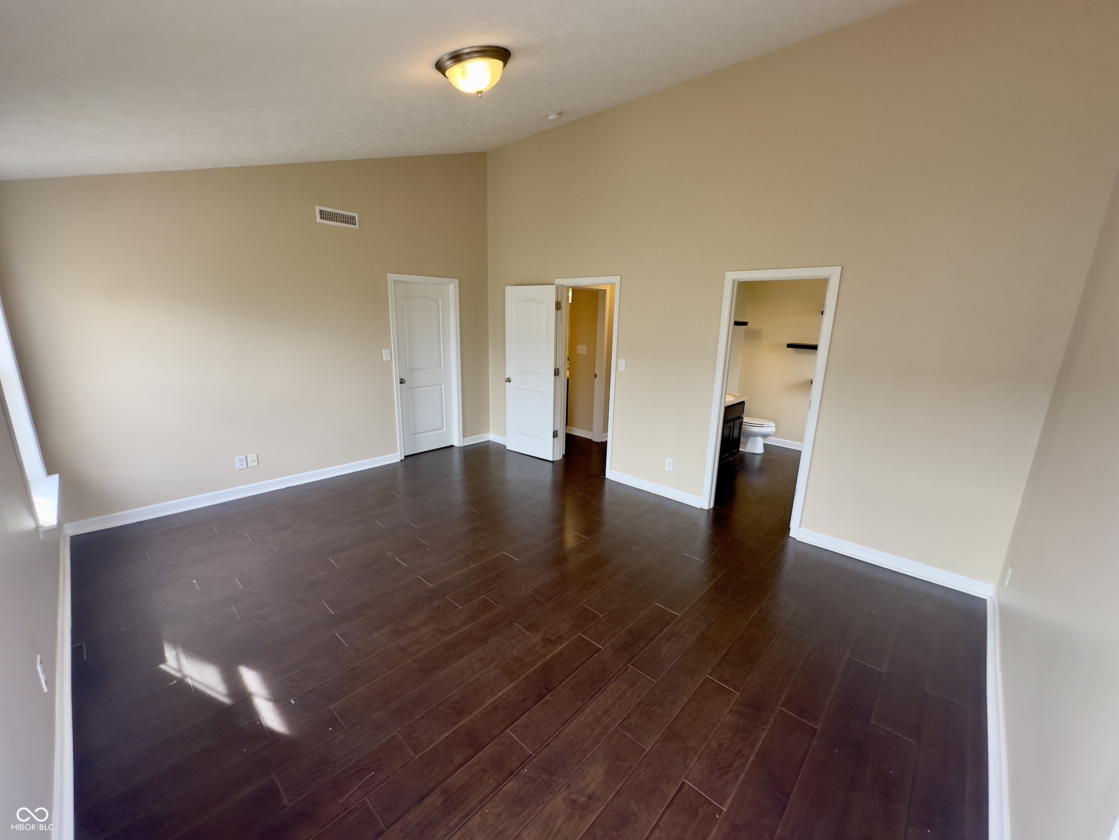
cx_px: 560
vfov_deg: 85.7
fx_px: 453
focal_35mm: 14
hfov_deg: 102.1
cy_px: 420
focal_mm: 2.22
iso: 160
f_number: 2.2
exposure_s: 1/120
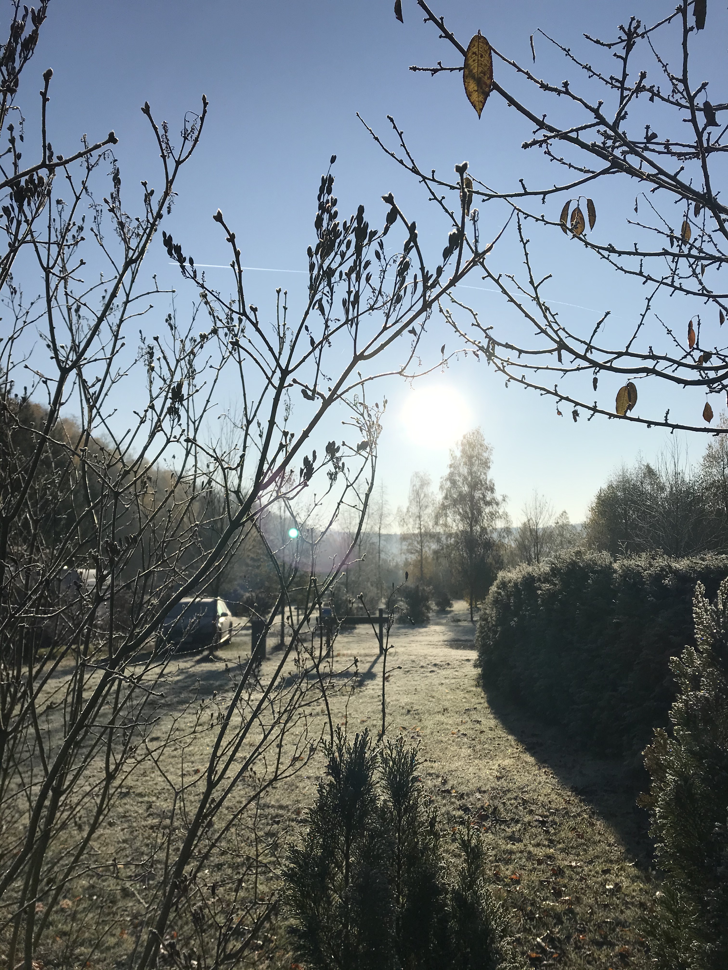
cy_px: 485
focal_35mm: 28
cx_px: 364
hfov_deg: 49.7
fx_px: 785
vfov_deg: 63.4
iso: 20
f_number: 1.8
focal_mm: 3.99
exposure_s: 1/8000
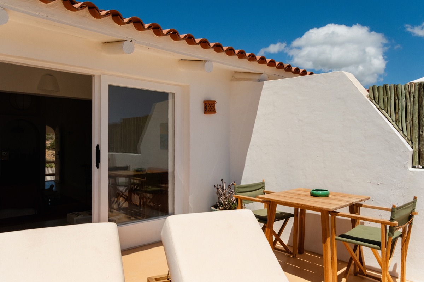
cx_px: 212
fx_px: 306
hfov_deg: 69.4
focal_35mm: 26
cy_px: 141
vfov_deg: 49.6
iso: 640
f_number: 5
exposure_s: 1/8000
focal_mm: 17
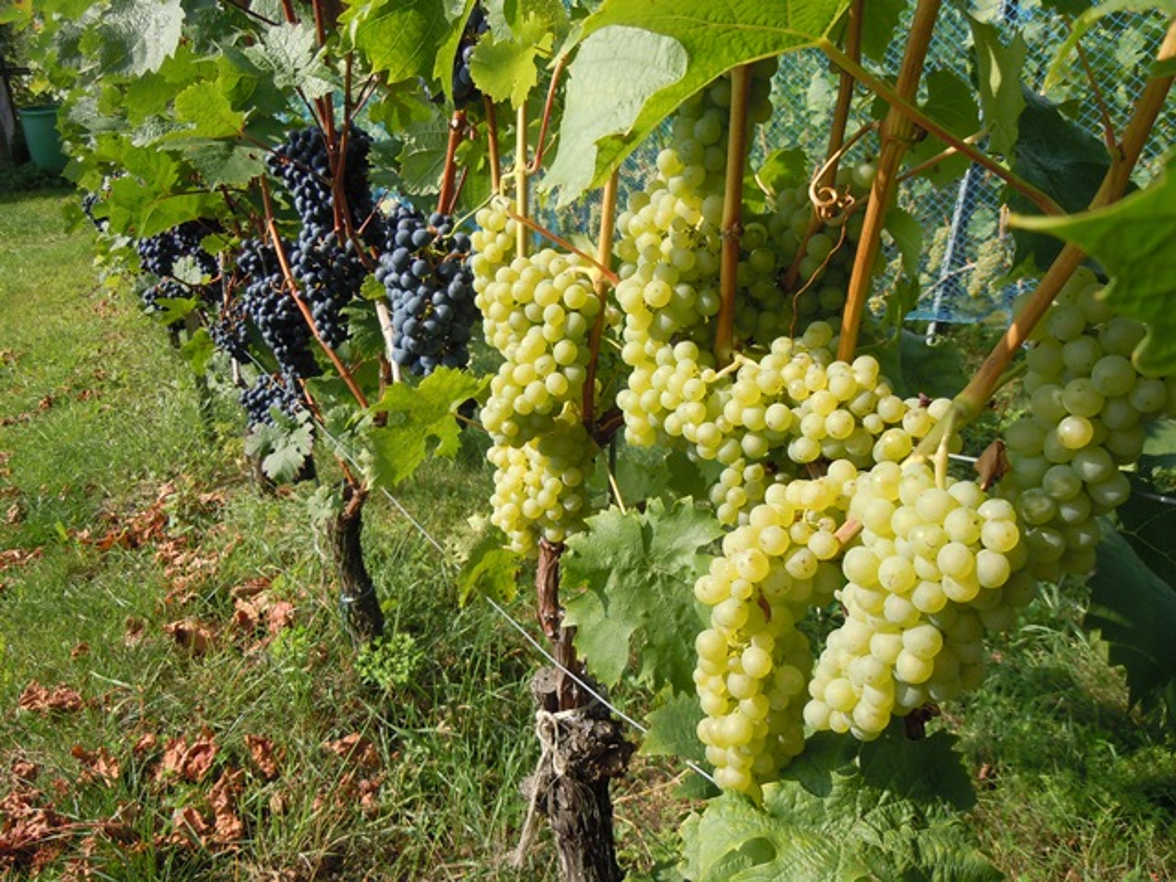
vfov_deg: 46.8
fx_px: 1019
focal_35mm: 30
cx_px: 588
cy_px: 441
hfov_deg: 60.0
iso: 100
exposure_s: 1/400
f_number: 3.5
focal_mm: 5.4
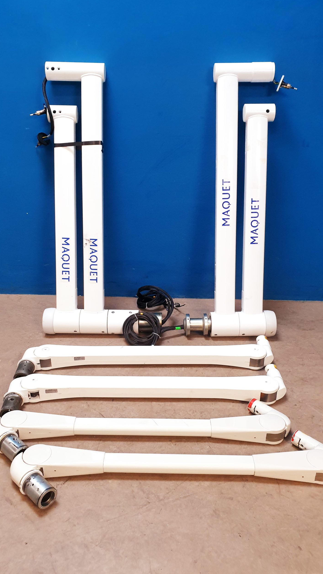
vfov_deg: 66.1
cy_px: 291
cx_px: 161
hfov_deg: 40.2
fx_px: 442
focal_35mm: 29
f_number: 2.4
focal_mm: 4.3
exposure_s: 1/50
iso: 250
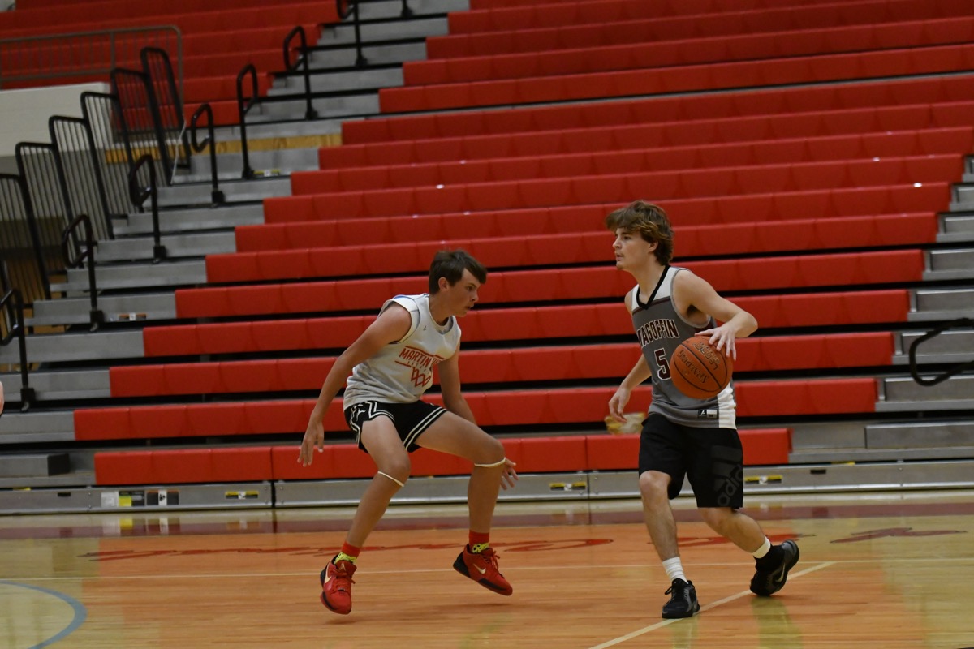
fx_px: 2841
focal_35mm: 105
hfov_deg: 19.5
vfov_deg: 13.0
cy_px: 324
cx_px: 487
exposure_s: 1/2000
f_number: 2.8
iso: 5000
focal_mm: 70
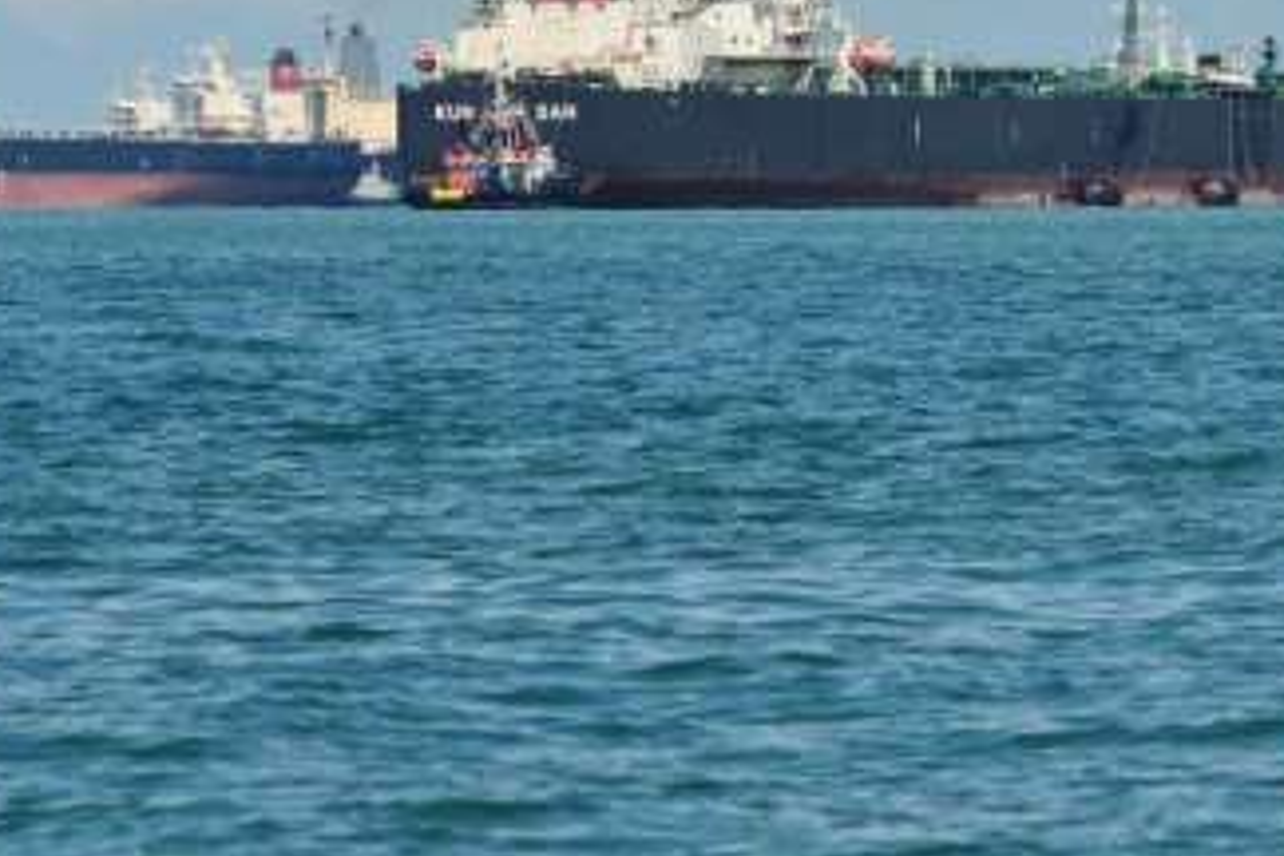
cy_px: -111
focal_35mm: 494
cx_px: 959
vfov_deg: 2.8
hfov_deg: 4.2
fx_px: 17618
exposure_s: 1/320
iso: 100
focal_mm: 200
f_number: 9
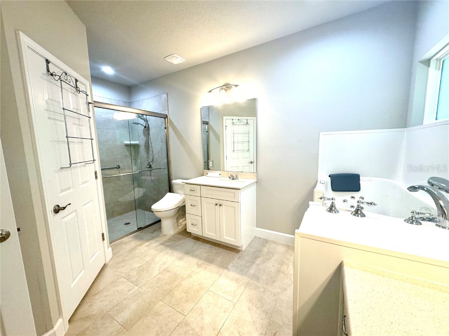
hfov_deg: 102.1
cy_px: 168
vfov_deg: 85.7
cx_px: 224
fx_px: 182
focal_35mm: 14
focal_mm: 2.22
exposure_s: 1/120
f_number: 2.2
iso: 200
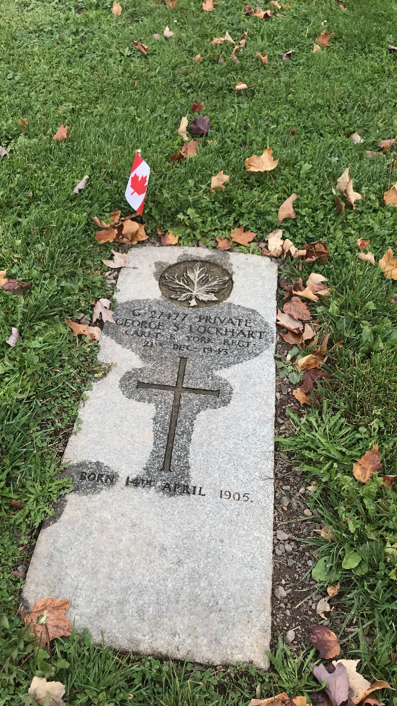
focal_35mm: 31
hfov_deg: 37.6
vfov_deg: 62.6
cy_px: 355
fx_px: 580
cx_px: 151
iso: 20
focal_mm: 3.99
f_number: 1.8
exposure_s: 1/720
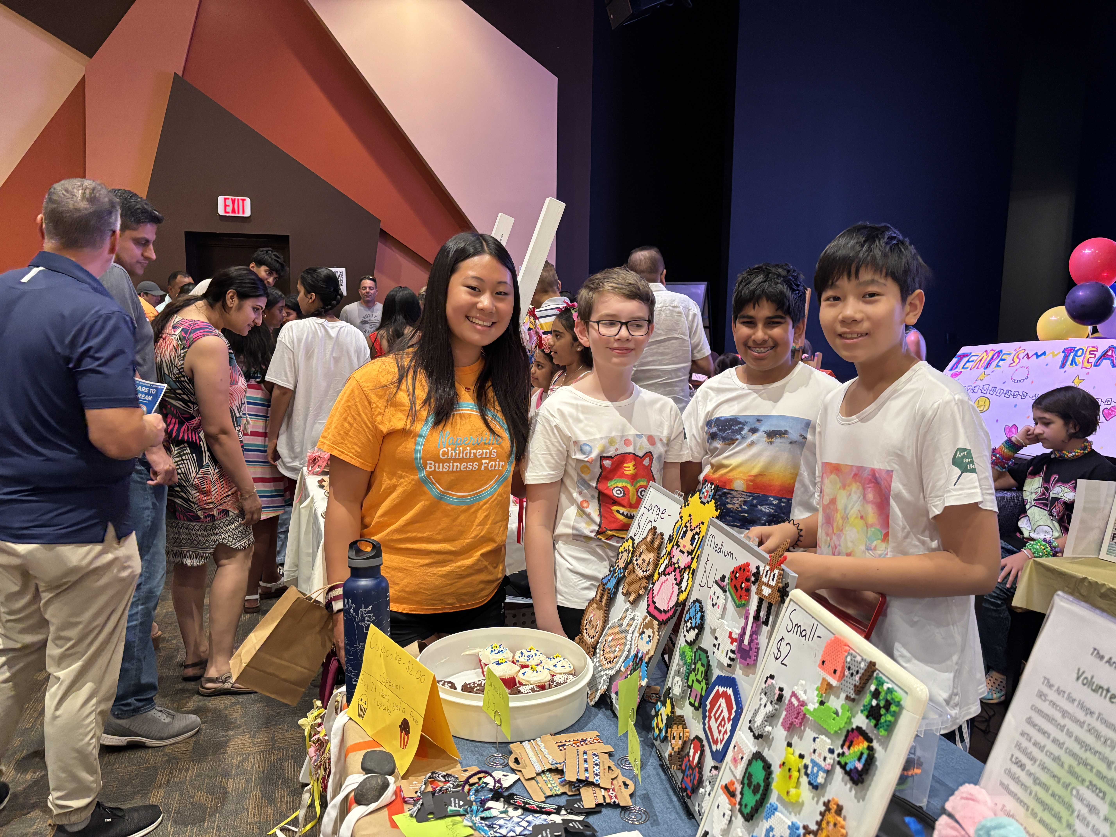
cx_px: 558
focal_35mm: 26
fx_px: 838
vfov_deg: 53.1
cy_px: 418
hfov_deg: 67.3
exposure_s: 1/60
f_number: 1.6
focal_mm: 5.96
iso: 400
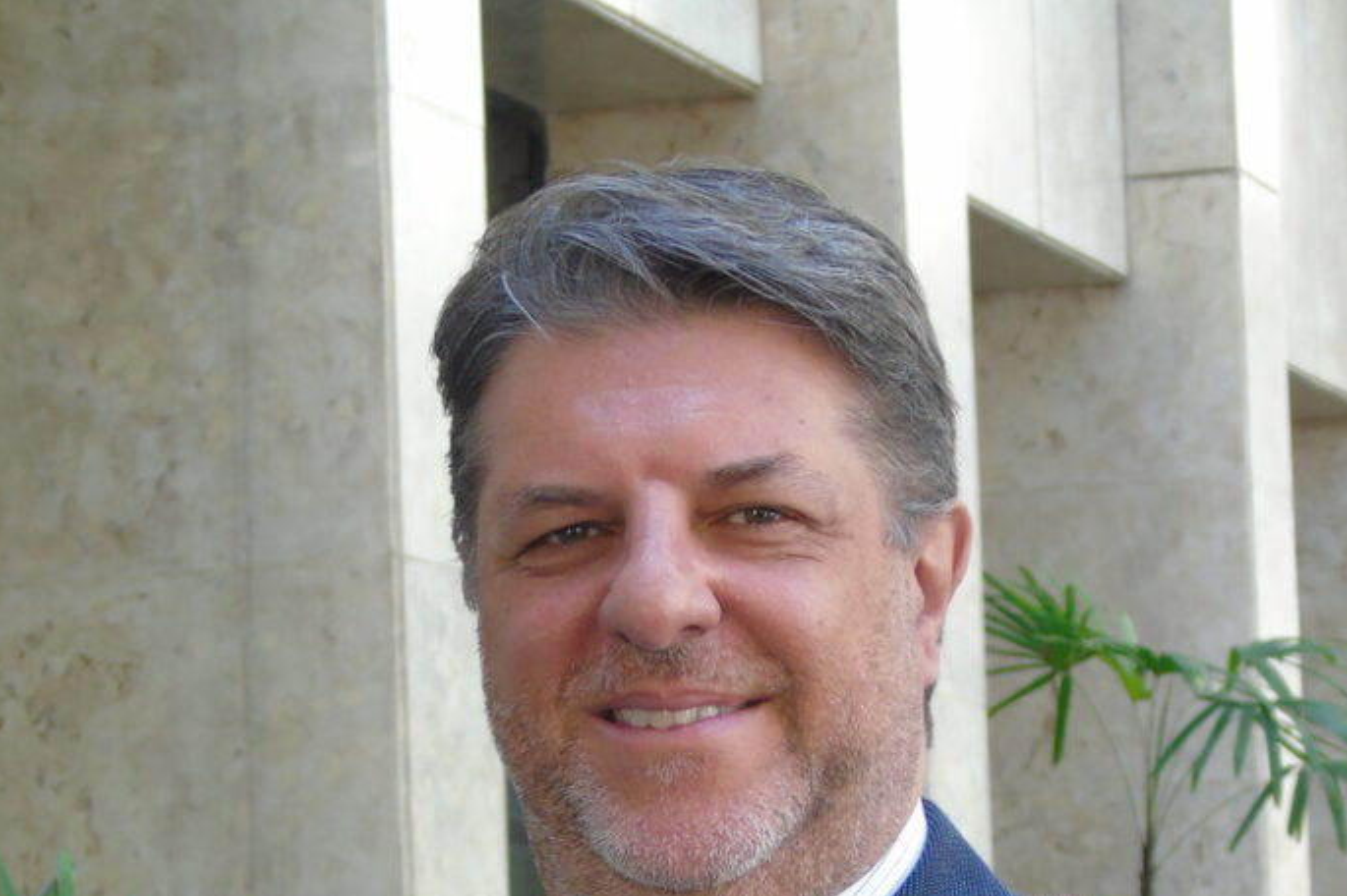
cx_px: 718
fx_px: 6283
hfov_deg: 12.2
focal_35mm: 168
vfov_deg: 8.1
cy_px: 957
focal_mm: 19
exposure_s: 1/30
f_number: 4.4
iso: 200
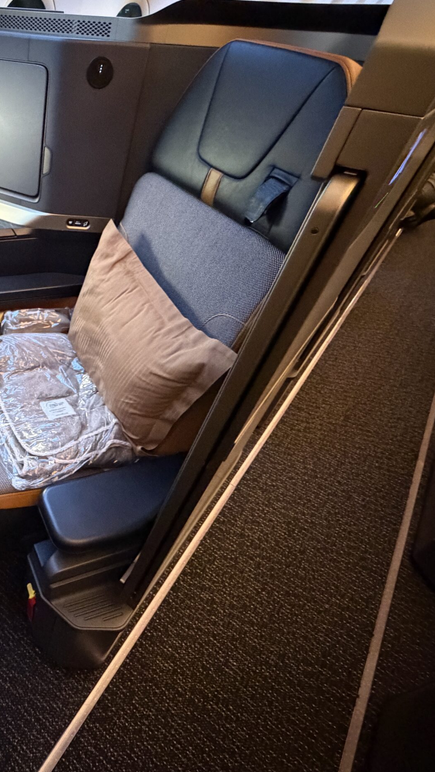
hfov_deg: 46.5
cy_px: 385
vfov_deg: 83.8
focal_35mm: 21
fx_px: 431
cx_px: 19
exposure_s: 1/38
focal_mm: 2.22
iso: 1250
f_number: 2.2
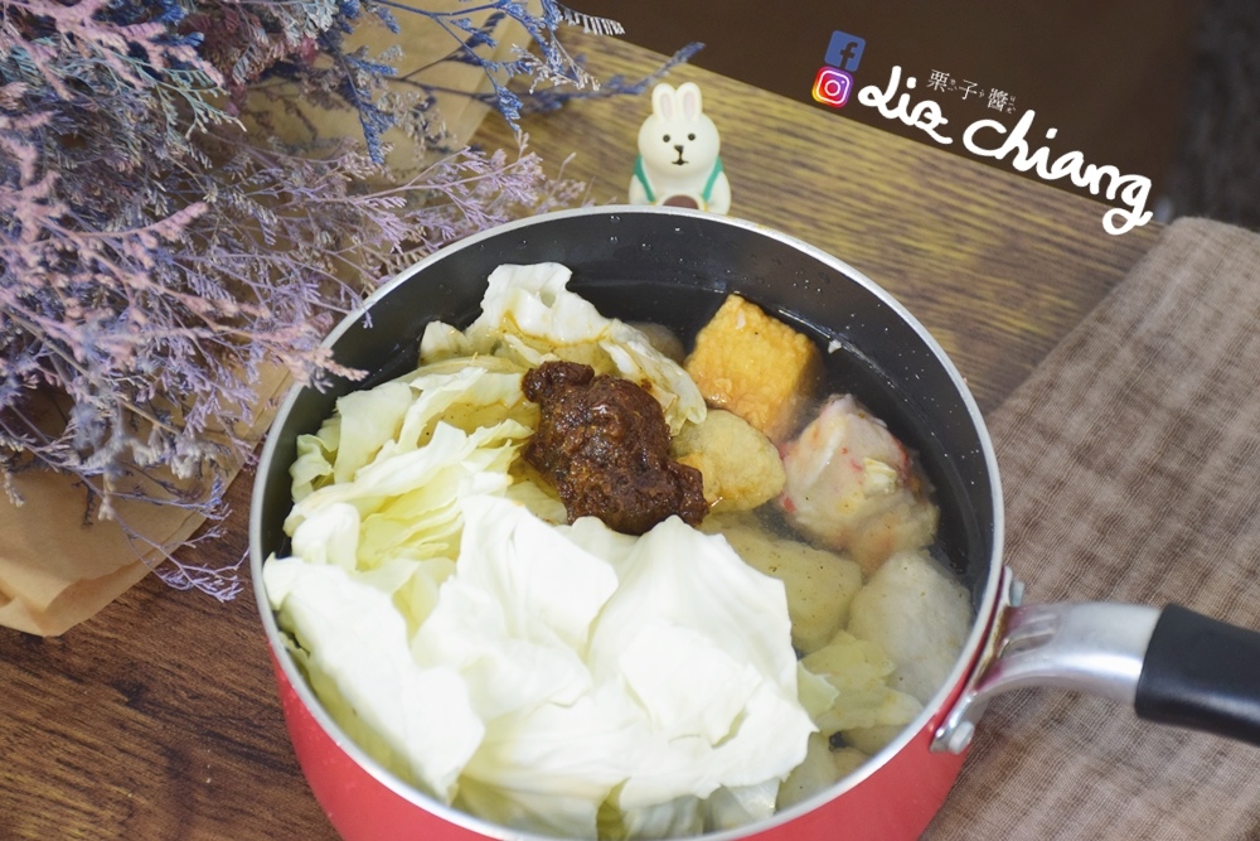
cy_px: 420
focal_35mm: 105
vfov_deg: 13.0
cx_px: 630
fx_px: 3675
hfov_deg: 19.5
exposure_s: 1/125
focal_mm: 70
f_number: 5
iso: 1600
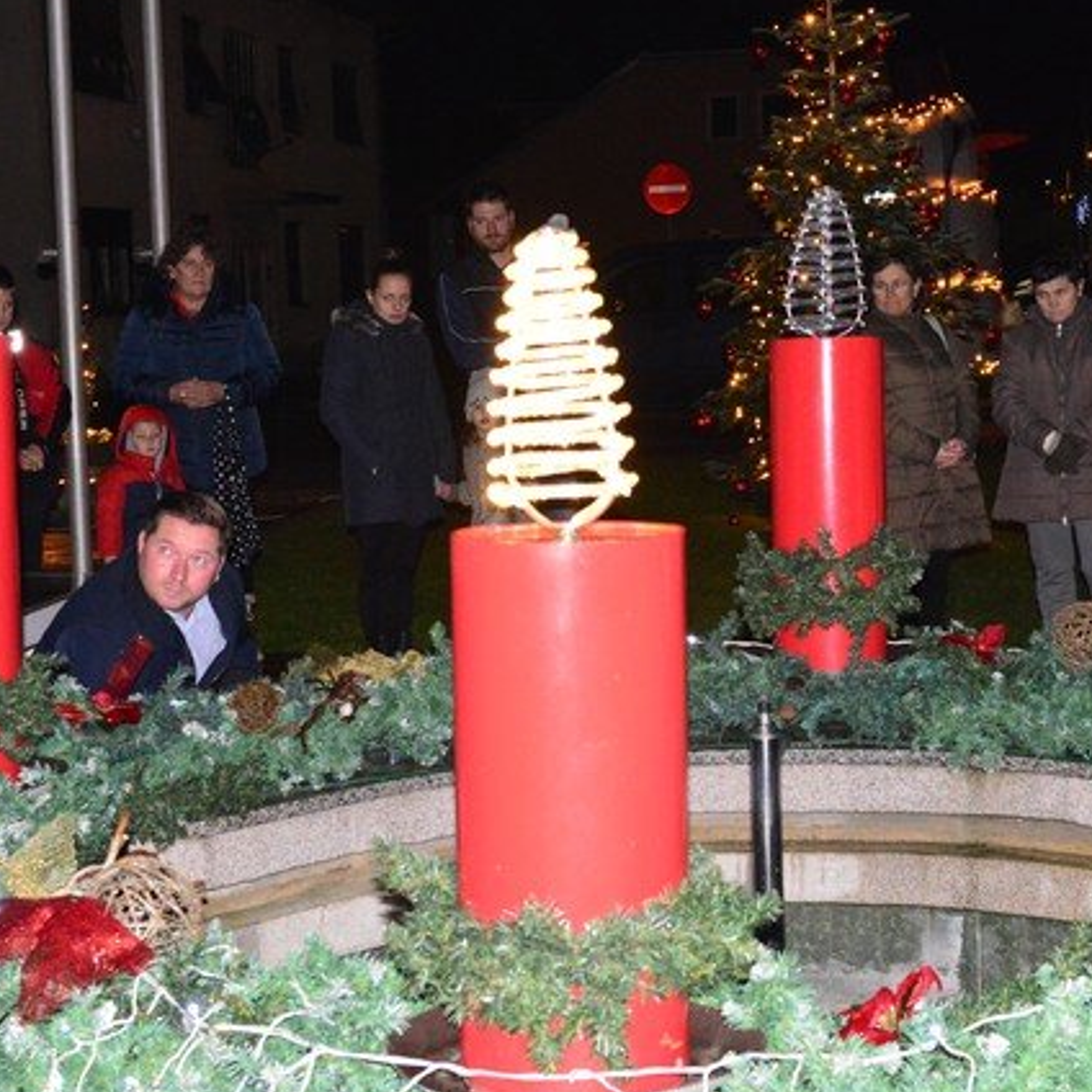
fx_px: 2284
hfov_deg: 26.9
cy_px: 569
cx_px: 608
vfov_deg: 26.9
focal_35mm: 64
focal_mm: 38
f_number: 8
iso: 6400
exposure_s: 1/60
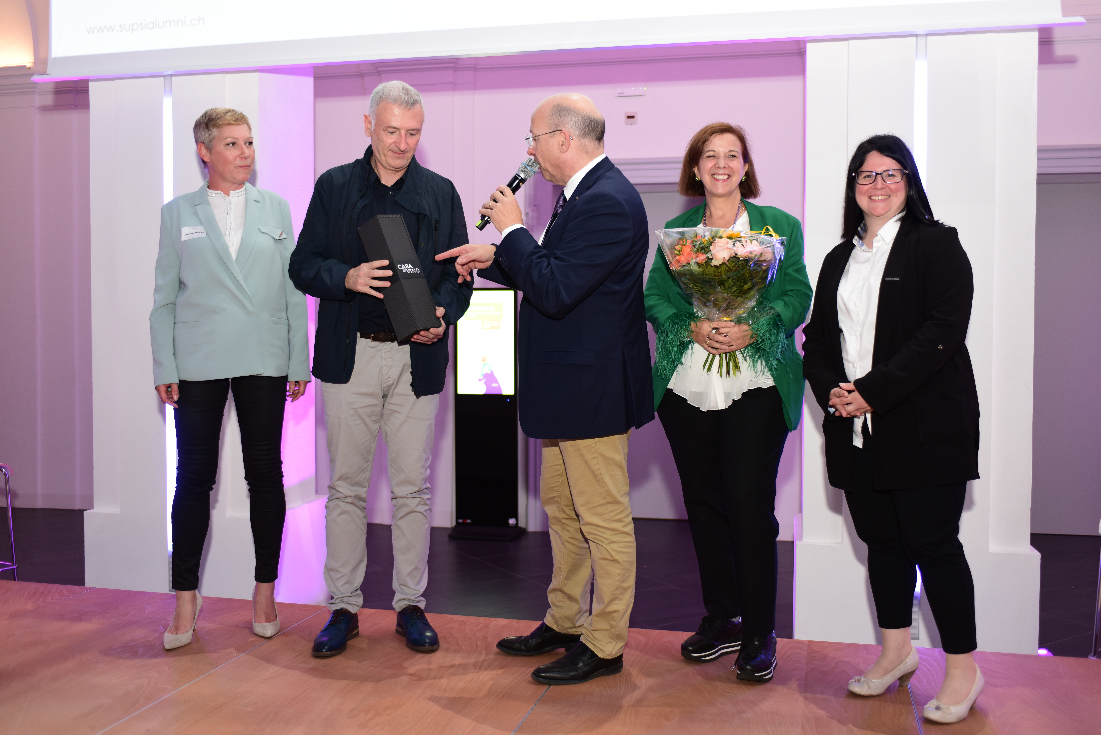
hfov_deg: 35.6
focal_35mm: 56
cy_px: 368
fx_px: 1713
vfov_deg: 24.2
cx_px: 550
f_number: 2.8
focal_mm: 56
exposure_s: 1/80
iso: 500
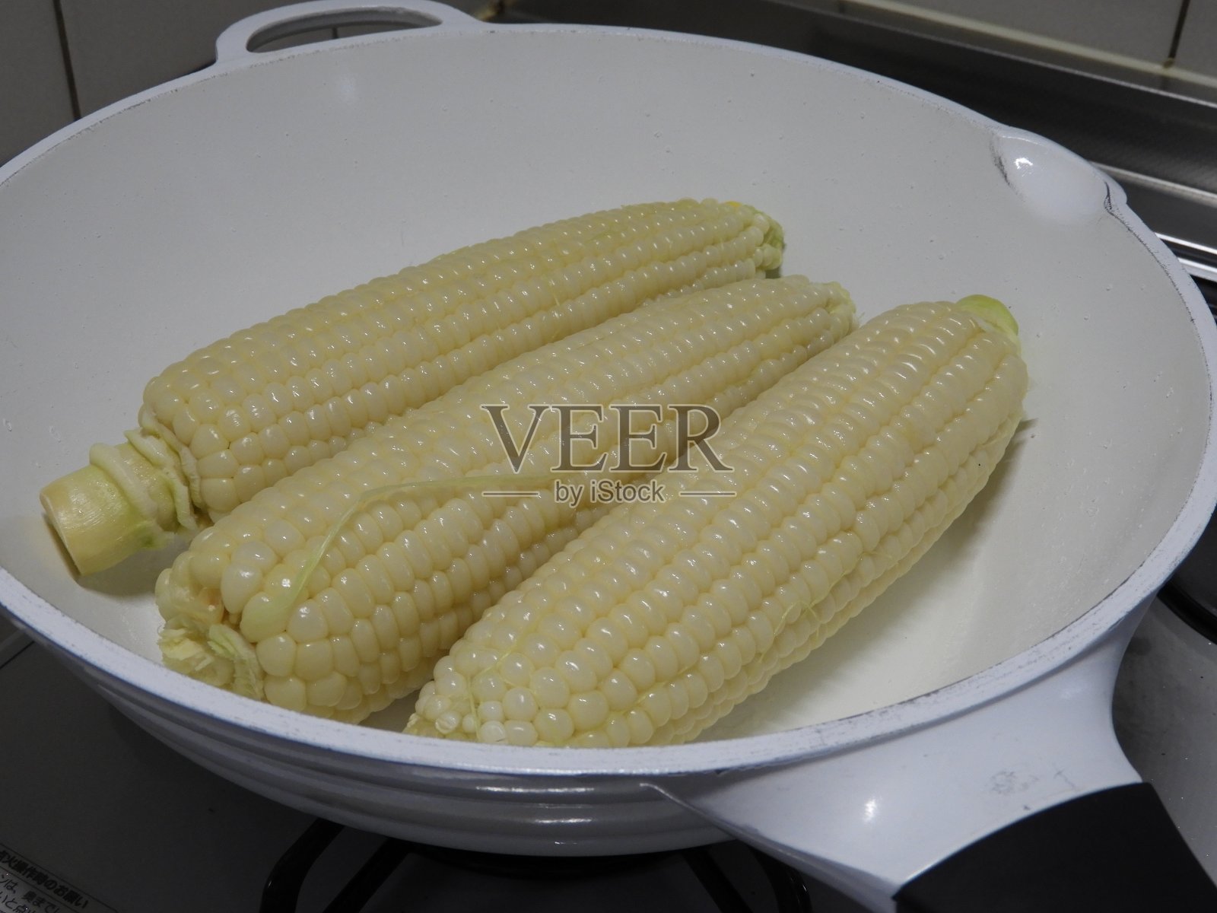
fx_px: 1582
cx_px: 608
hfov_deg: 42.1
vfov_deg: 32.2
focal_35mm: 45
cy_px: 456
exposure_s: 1/30
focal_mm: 8.1
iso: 200
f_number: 4
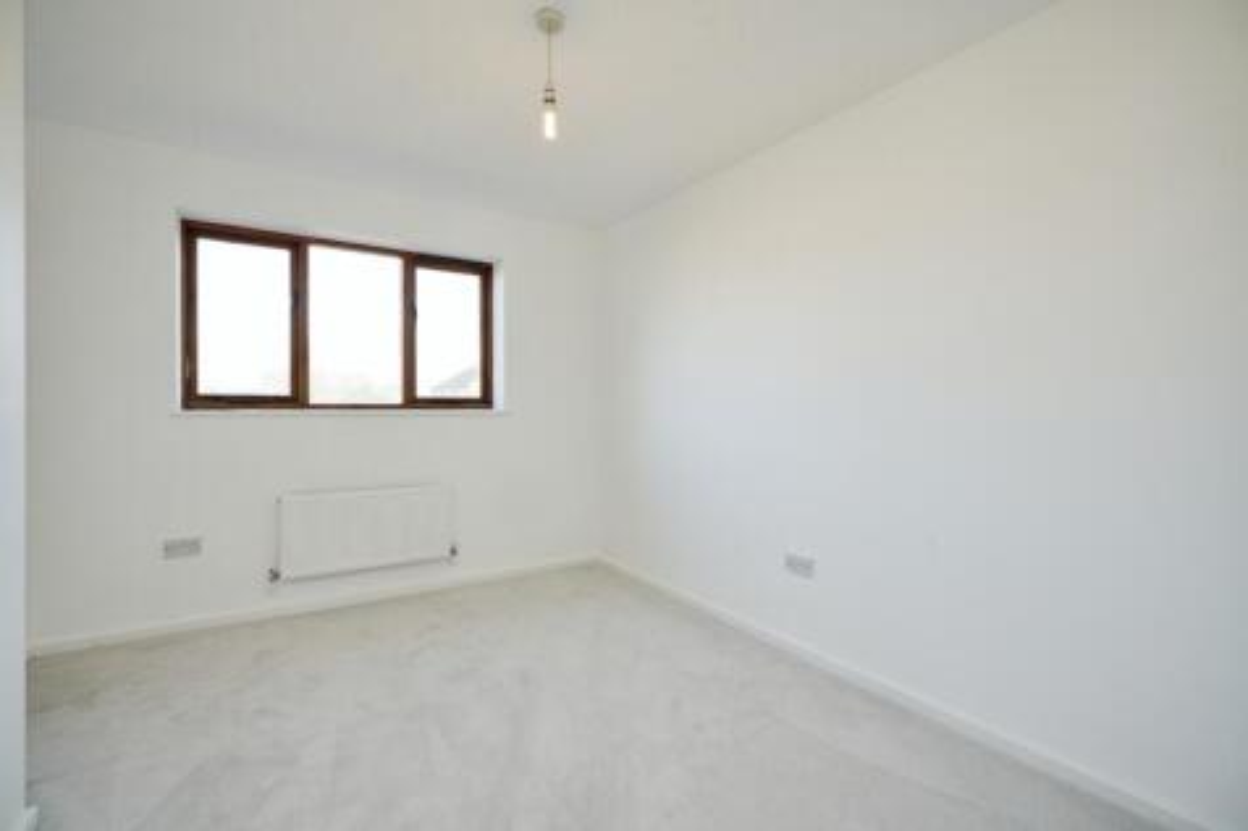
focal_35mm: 16
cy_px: 416
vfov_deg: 73.7
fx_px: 554
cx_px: 624
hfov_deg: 96.8
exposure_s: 1/200
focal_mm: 16
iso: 800
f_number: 7.1
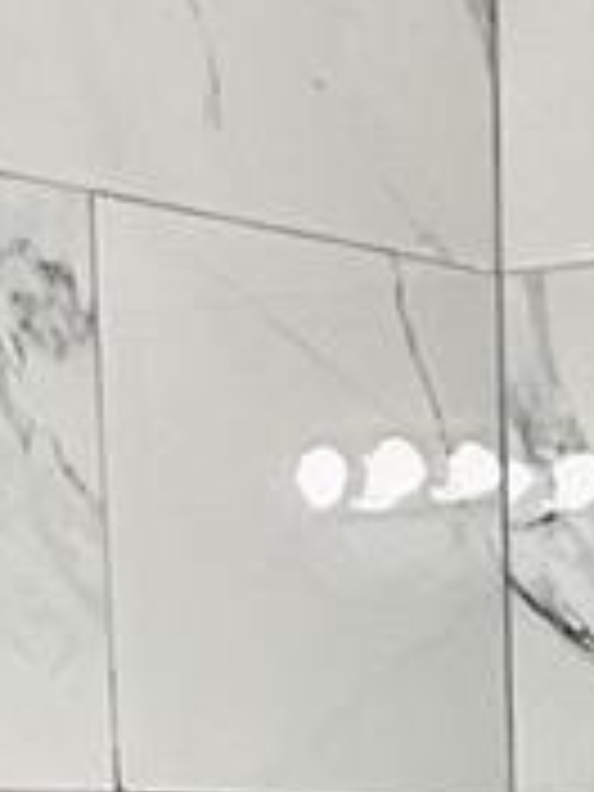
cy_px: 1606
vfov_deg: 10.3
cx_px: 994
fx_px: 4050
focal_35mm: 177
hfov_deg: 8.1
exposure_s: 1/60
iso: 125
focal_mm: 5.7
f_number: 1.5
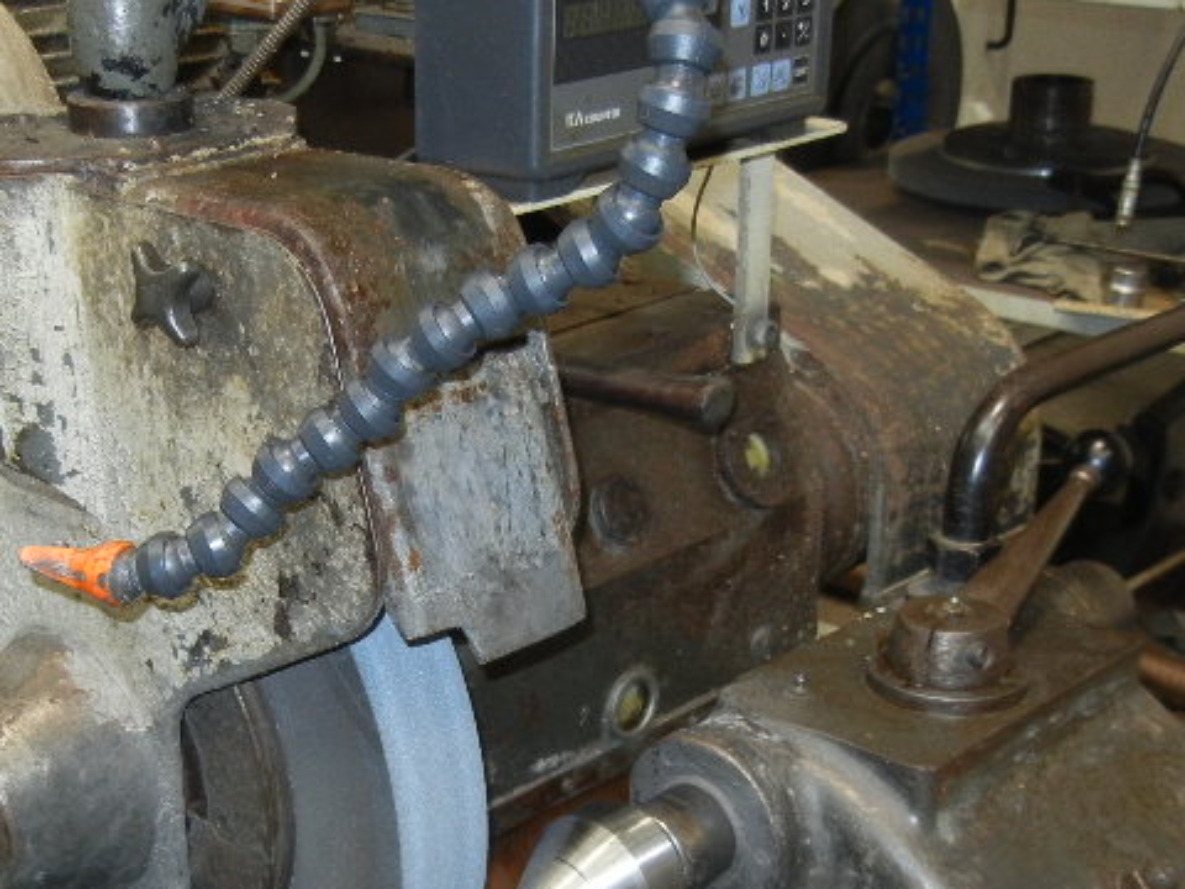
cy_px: 689
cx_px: 434
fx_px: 2191
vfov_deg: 22.7
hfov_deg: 30.1
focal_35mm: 64
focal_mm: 5.4
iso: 200
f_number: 3.5
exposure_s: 1/30
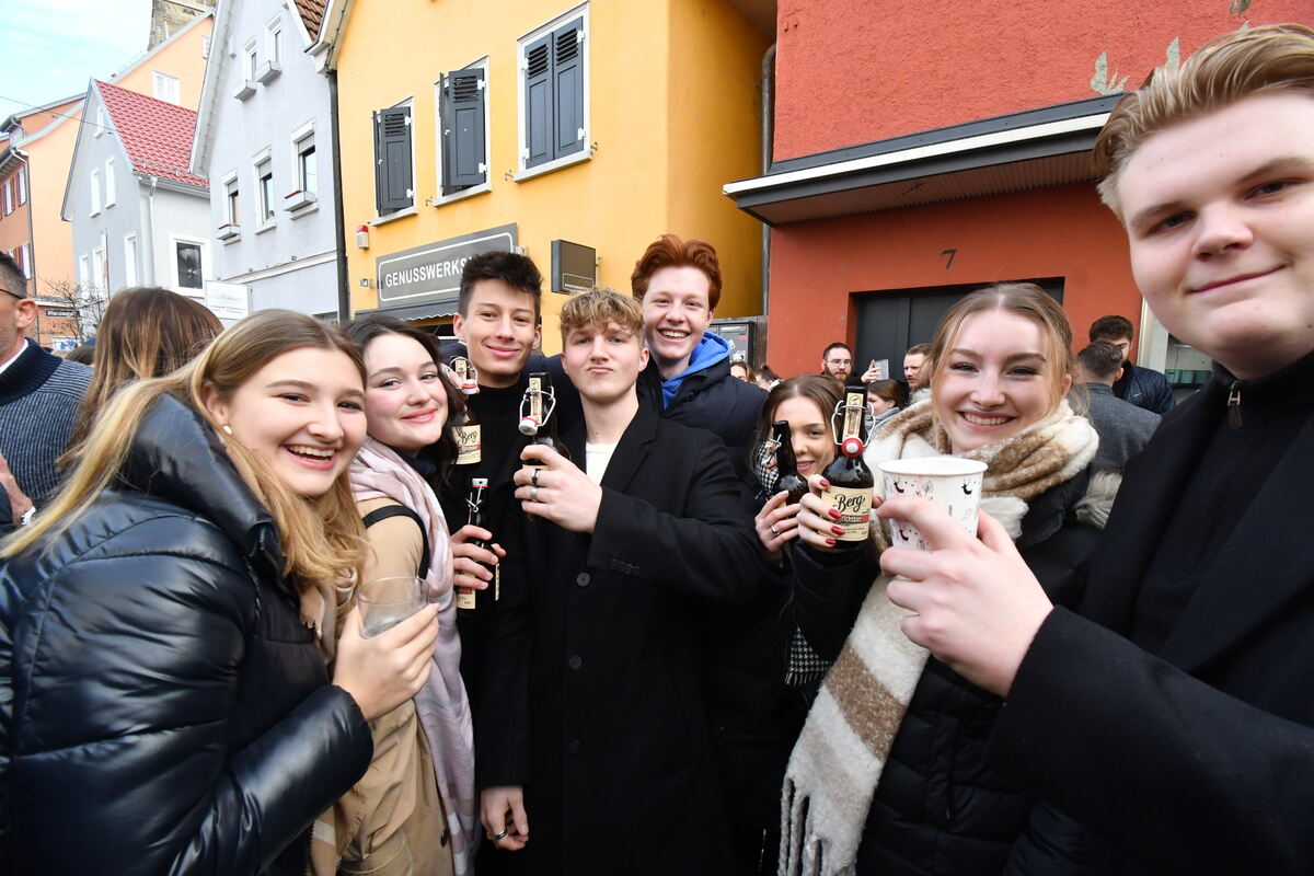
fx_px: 547
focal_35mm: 15
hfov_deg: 100.4
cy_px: 438
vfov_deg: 77.3
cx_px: 657
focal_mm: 10
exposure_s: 1/250
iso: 1250
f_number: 8
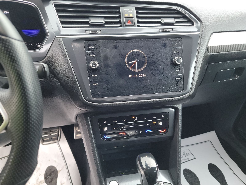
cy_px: 92
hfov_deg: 71.6
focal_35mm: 24
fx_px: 171
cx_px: 123
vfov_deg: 56.8
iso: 1167
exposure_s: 1/59
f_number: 1.8
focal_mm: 6.7
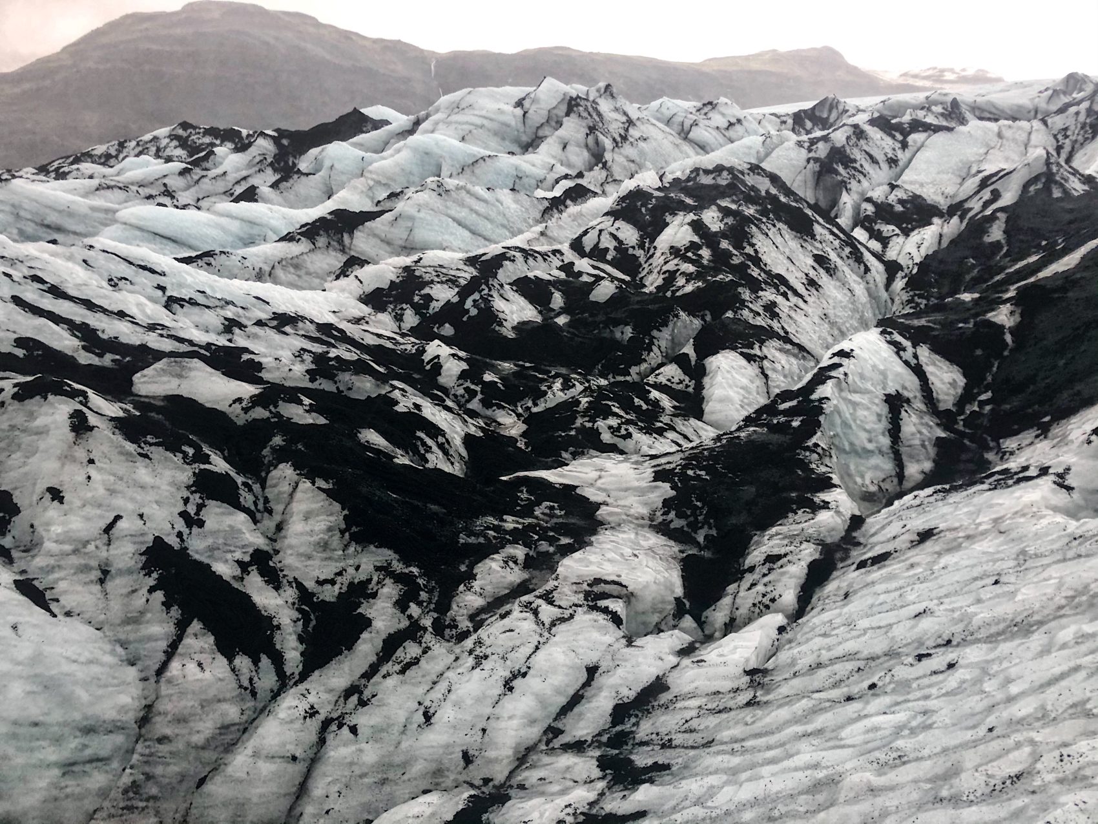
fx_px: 888
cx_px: 549
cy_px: 412
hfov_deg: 63.4
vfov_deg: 49.7
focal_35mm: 28
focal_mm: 3.99
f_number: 1.8
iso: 25
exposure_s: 1/30
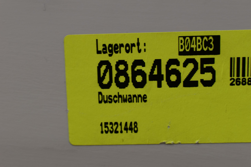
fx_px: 418
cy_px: 84
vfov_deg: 22.6
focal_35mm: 60
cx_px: 126
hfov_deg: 33.4
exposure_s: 1/60
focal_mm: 40
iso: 250
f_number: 8
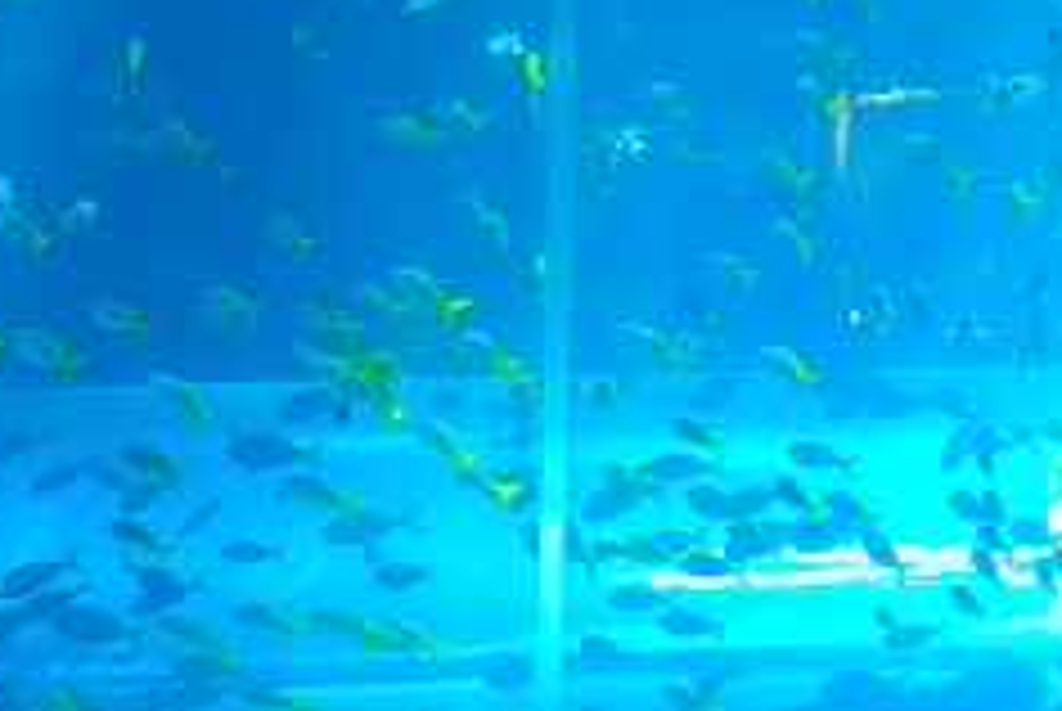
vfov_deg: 5.5
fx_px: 7295
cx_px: 1588
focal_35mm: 247
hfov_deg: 8.2
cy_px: -362
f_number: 5.6
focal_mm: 73
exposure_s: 1/200
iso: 2500
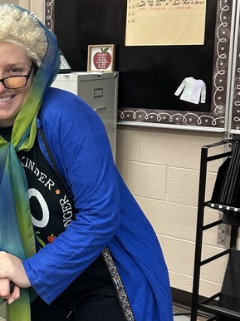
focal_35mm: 69
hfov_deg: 20.1
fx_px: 639
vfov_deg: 28.2
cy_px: 180
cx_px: -40
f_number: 1.5
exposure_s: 1/65
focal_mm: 5.7
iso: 64
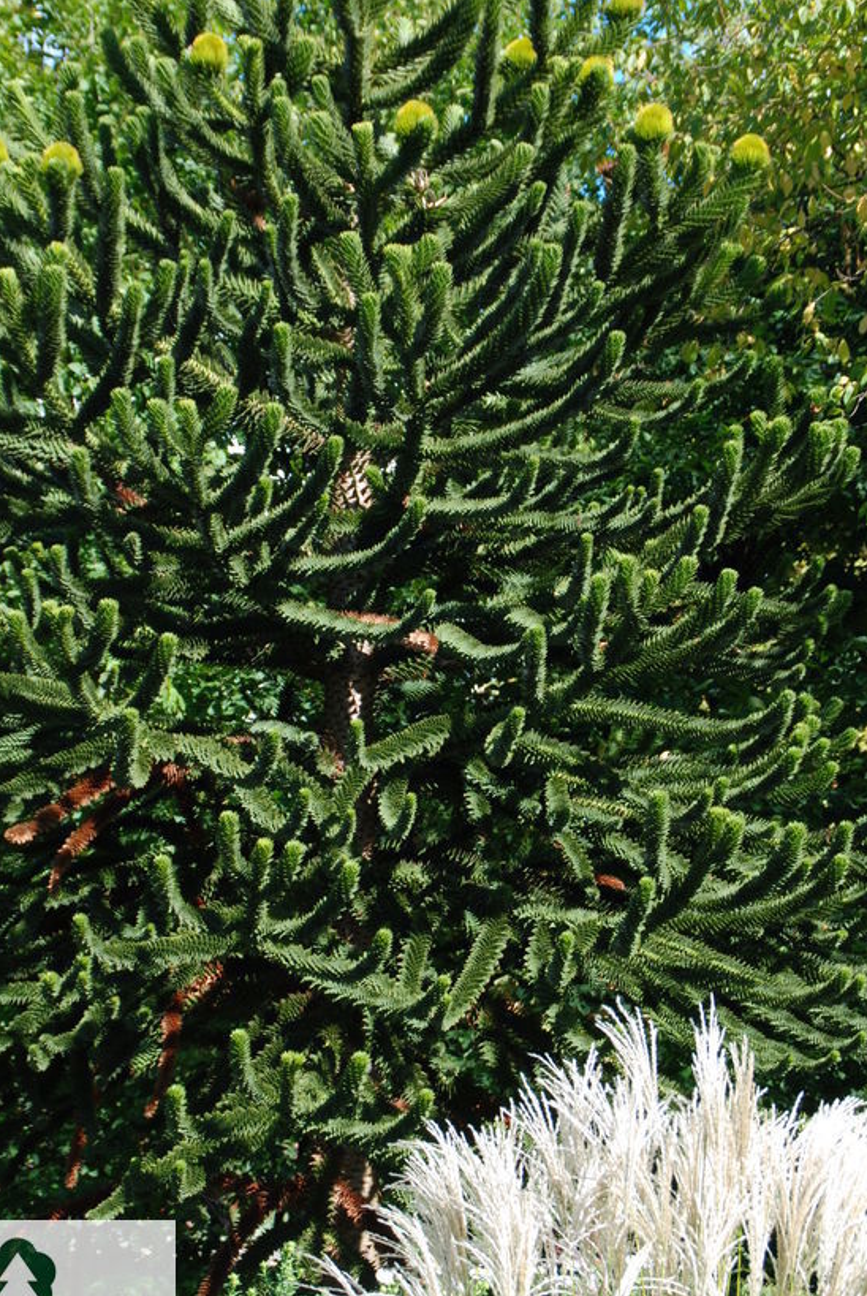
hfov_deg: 15.2
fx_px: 3243
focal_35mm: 90
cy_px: 601
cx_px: 385
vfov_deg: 22.6
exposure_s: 1/160
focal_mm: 48
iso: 200
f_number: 6.3
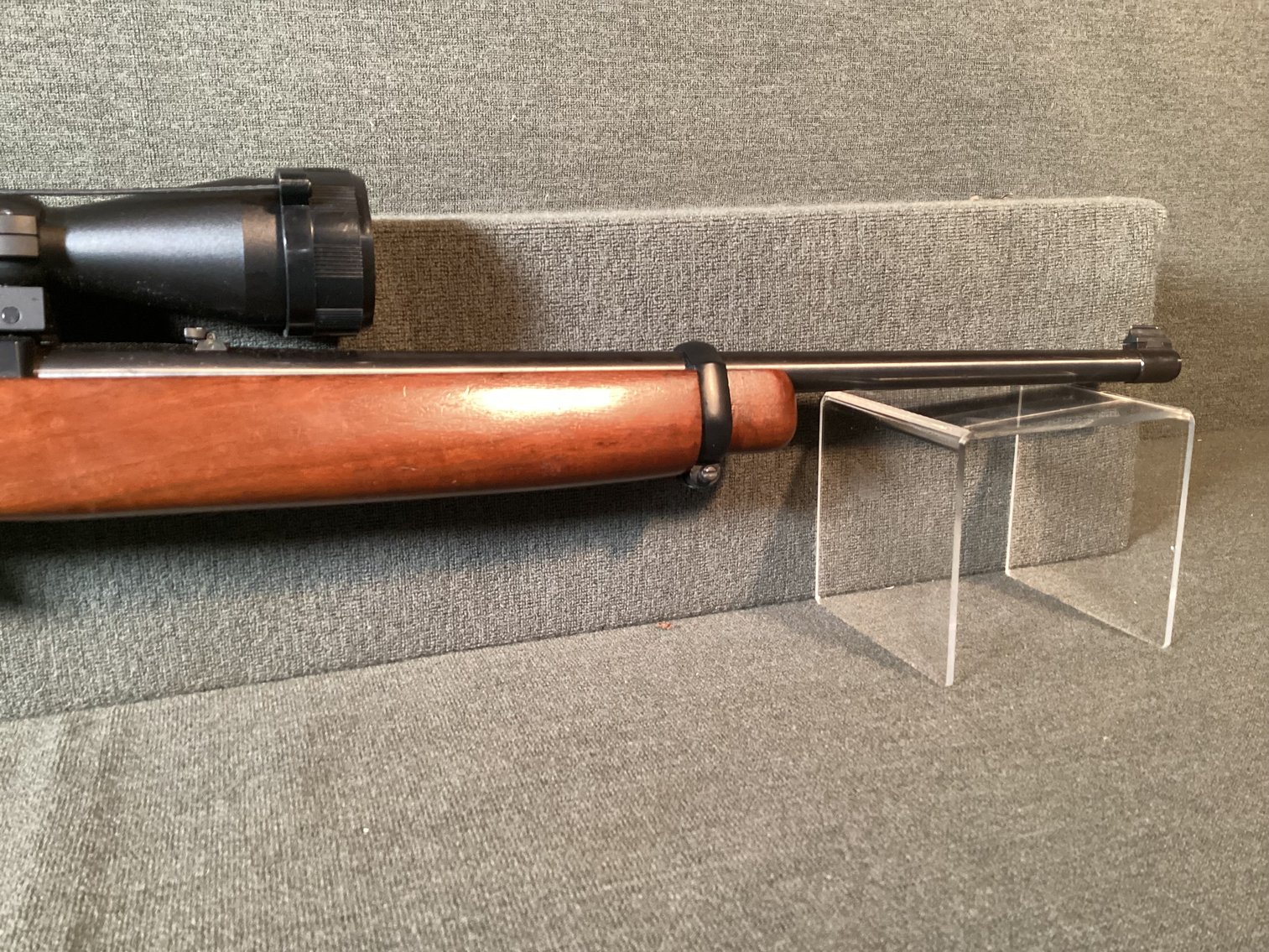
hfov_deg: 58.3
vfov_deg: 45.4
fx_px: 1137
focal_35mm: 31
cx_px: 634
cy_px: 476
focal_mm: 3.3
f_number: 2.4
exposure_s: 1/30
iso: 320
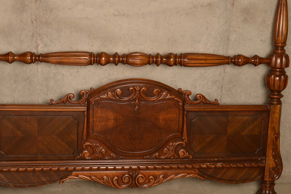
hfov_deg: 32.9
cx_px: 136
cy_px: 92
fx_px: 493
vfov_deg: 22.2
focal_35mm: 61
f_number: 7.1
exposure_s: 1/160
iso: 200
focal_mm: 24
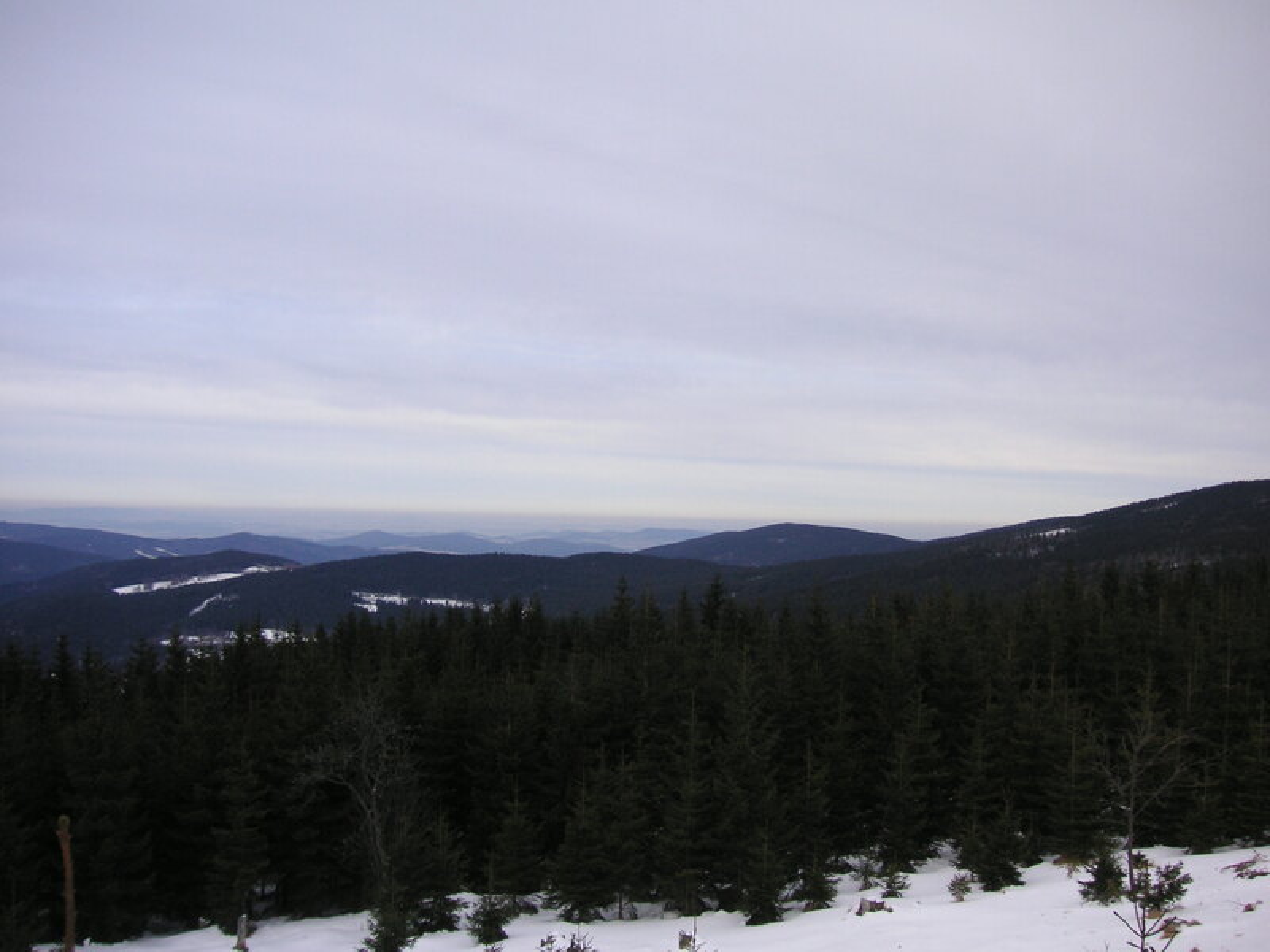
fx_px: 1357
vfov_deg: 38.7
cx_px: 635
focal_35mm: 37
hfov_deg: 50.1
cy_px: 476
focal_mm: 6.1
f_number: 2.8
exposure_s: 1/750
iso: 50
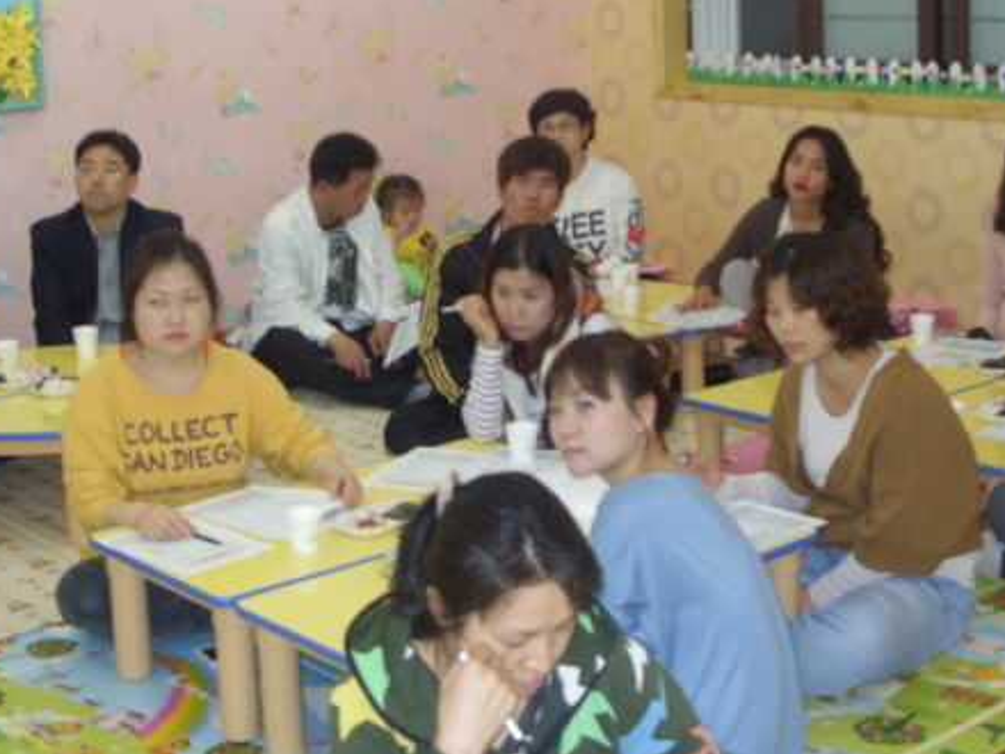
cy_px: 191
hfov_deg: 22.0
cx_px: 514
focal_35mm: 89
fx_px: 2584
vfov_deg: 16.5
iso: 200
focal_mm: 9.3
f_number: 3.1
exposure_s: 1/42
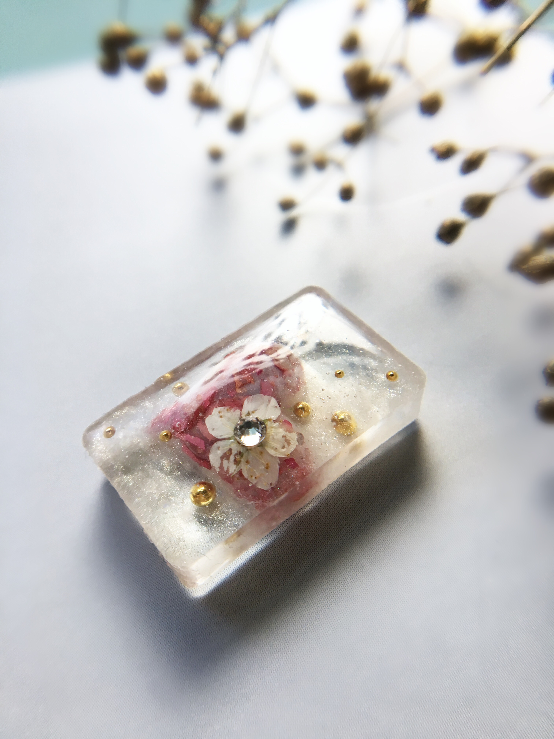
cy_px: 370
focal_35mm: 29
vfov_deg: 61.7
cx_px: 277
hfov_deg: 48.2
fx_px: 619
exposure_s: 1/30
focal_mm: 4.15
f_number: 2.2
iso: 25
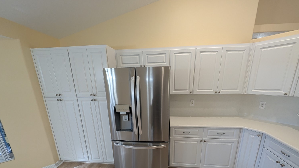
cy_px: 114
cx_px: 155
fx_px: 111
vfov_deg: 71.7
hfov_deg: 106.8
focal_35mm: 14
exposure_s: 1/120
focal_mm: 2.23
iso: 235
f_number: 1.95
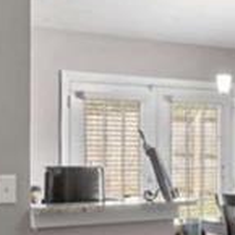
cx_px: 339
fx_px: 737
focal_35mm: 96
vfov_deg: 18.0
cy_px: 169
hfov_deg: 16.7
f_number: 10
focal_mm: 16
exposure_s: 1
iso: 200
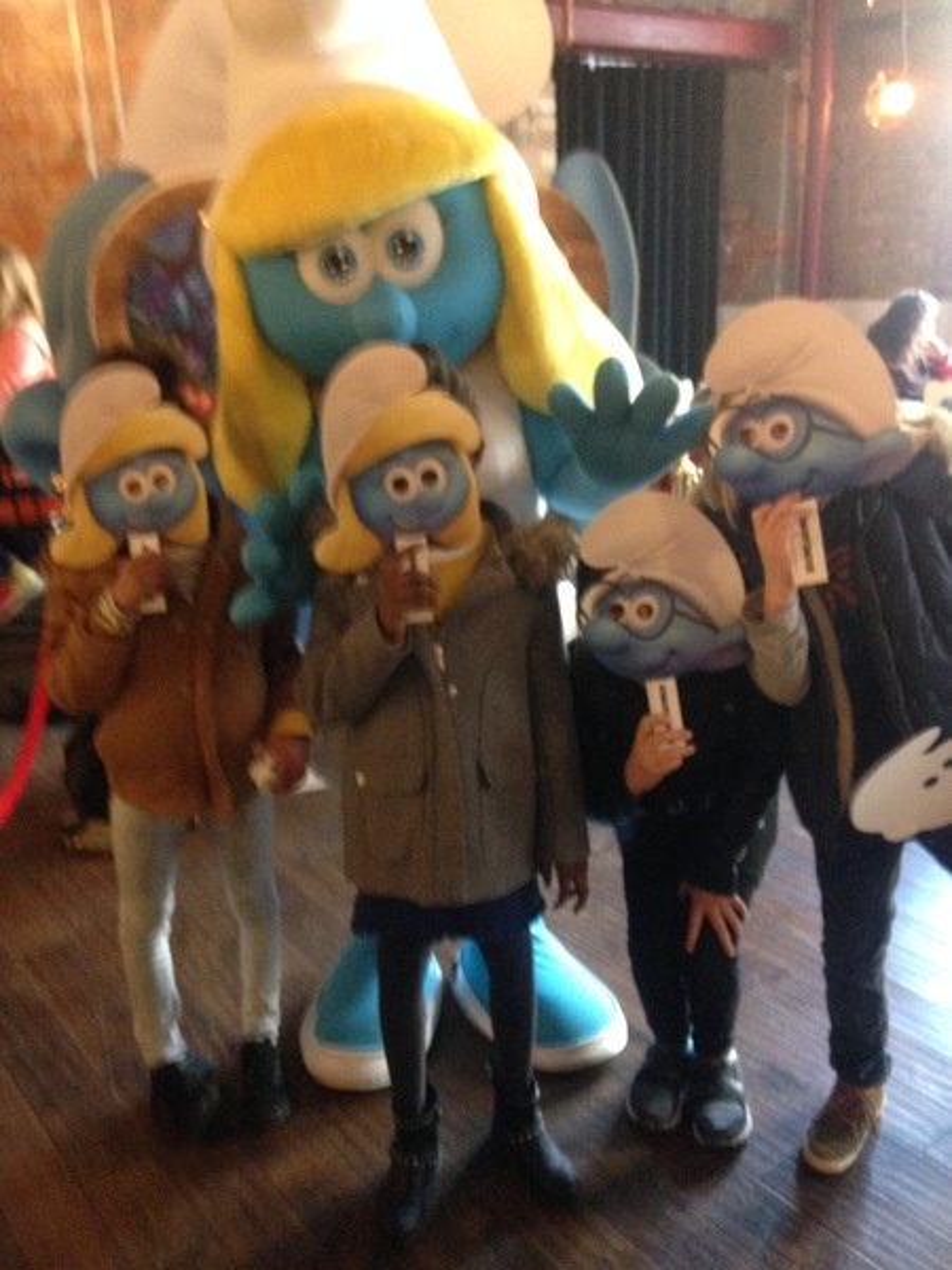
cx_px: 476
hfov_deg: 42.9
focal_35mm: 33
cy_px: 635
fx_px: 1210
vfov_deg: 55.4
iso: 400
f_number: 2.4
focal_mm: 4.12
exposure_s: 1/15
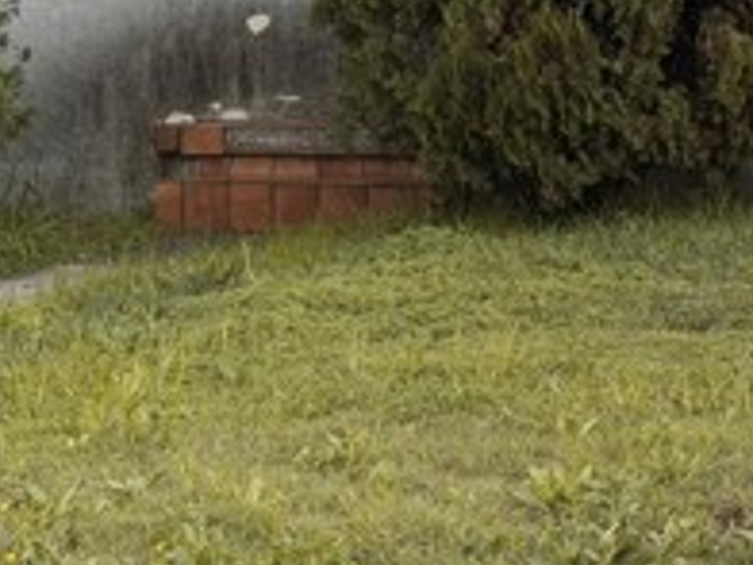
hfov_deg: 12.6
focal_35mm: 157
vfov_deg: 9.3
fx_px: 3415
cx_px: 392
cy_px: -127
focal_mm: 6.76
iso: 100
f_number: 1.78
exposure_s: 1/60
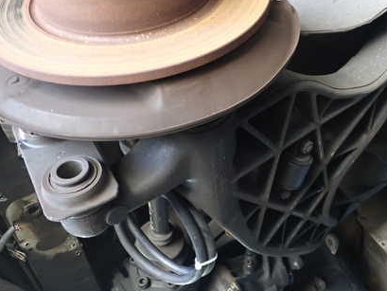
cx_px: 237
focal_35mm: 44
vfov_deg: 32.9
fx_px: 492
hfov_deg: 42.7
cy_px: 163
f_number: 2.3
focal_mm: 5.4
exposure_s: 1/30
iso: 320
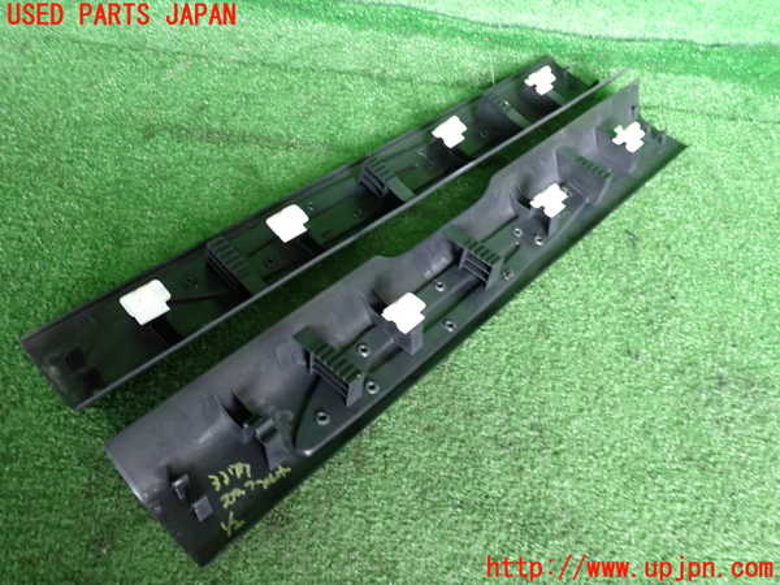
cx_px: 390
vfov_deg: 46.8
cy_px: 292
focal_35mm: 30
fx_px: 676
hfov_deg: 60.0
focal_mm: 5.4
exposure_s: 1/30
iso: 500
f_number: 2.3
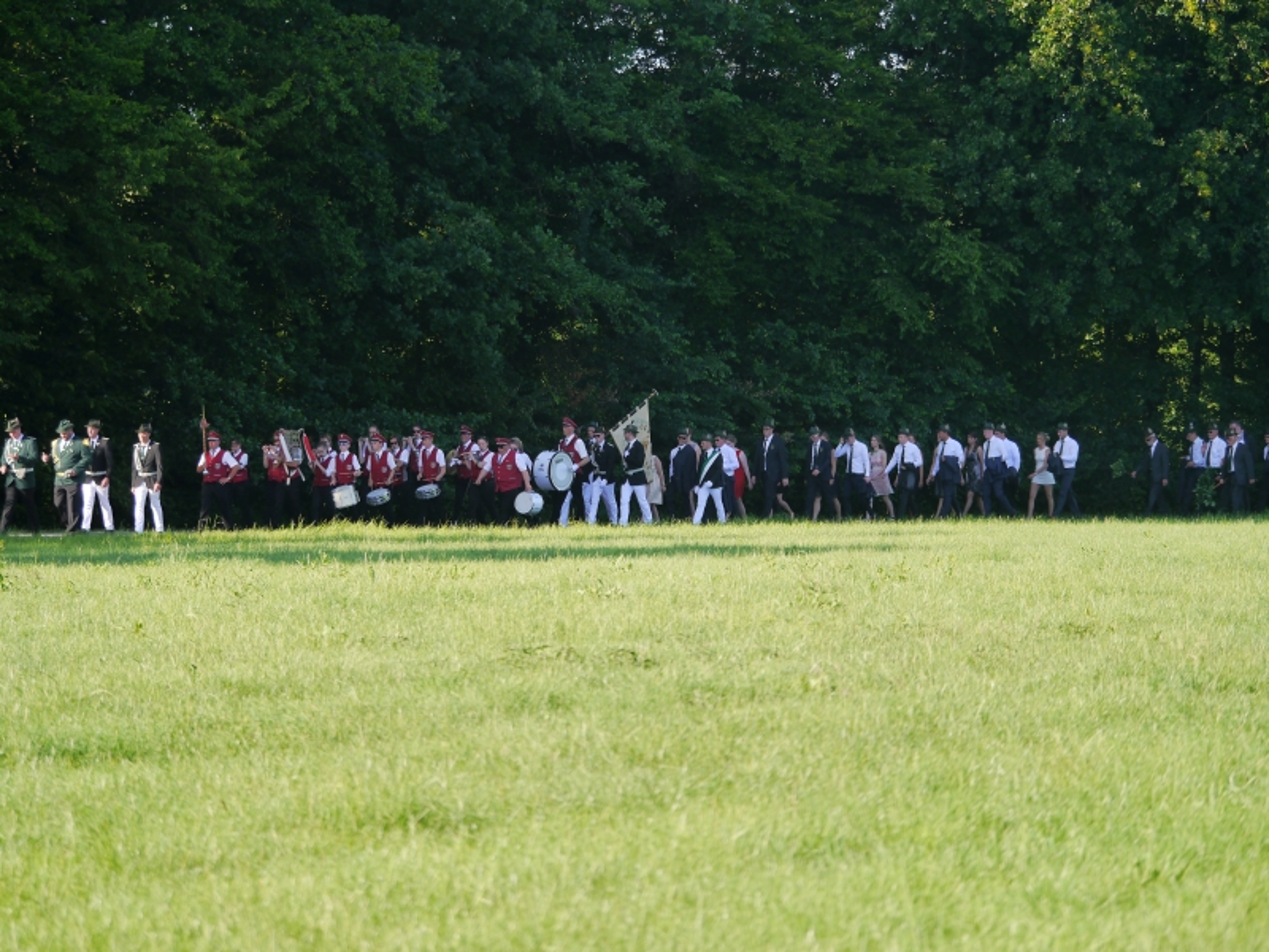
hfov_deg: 8.7
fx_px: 8358
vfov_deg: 6.5
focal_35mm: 228
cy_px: 476
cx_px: 634
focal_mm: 114
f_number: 4.1
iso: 160
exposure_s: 1/400
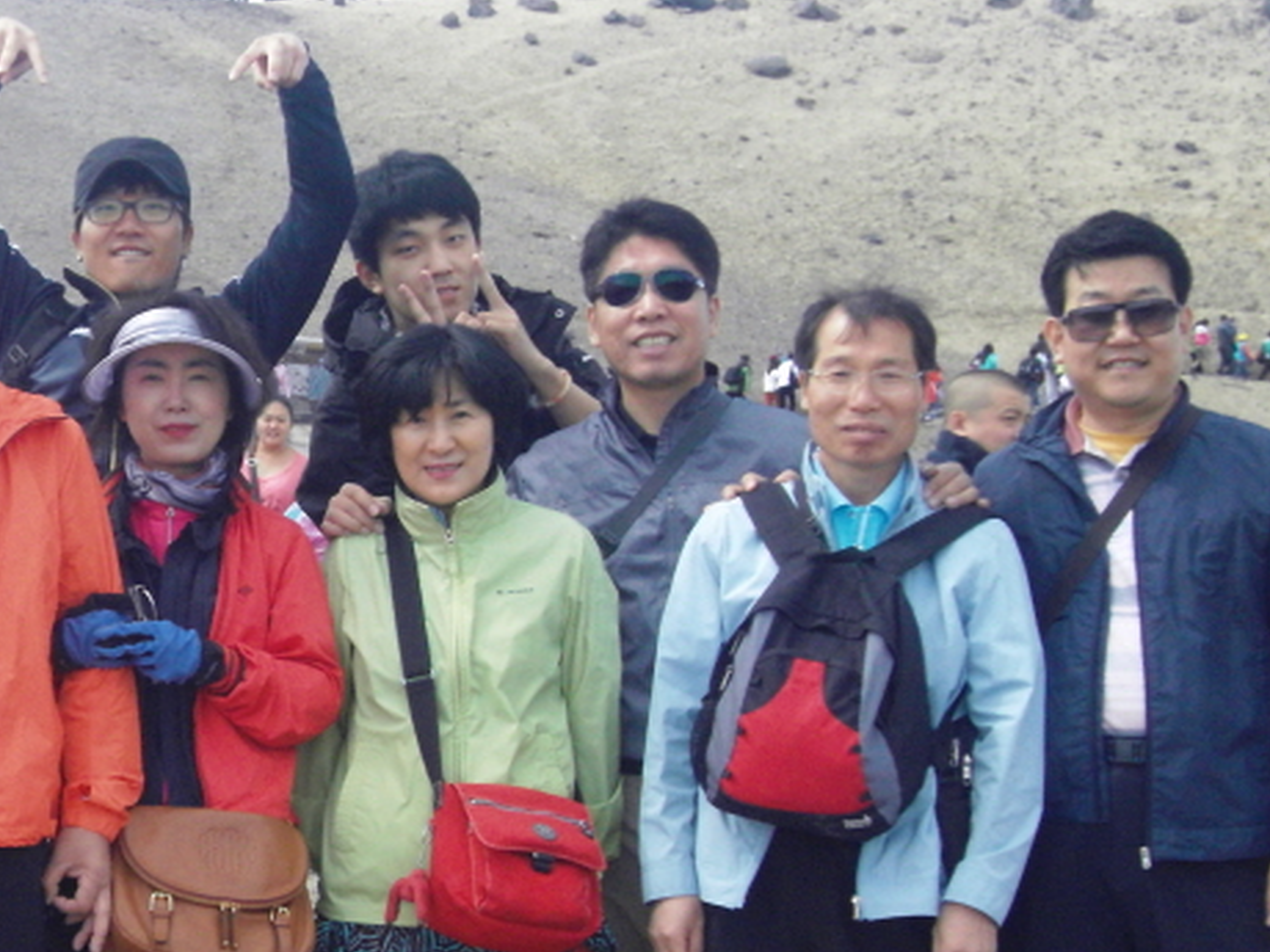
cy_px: 628
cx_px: 202
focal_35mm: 94
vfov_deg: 15.7
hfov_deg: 20.6
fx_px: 3449
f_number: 9.9
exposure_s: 1/125
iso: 200
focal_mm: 8.5
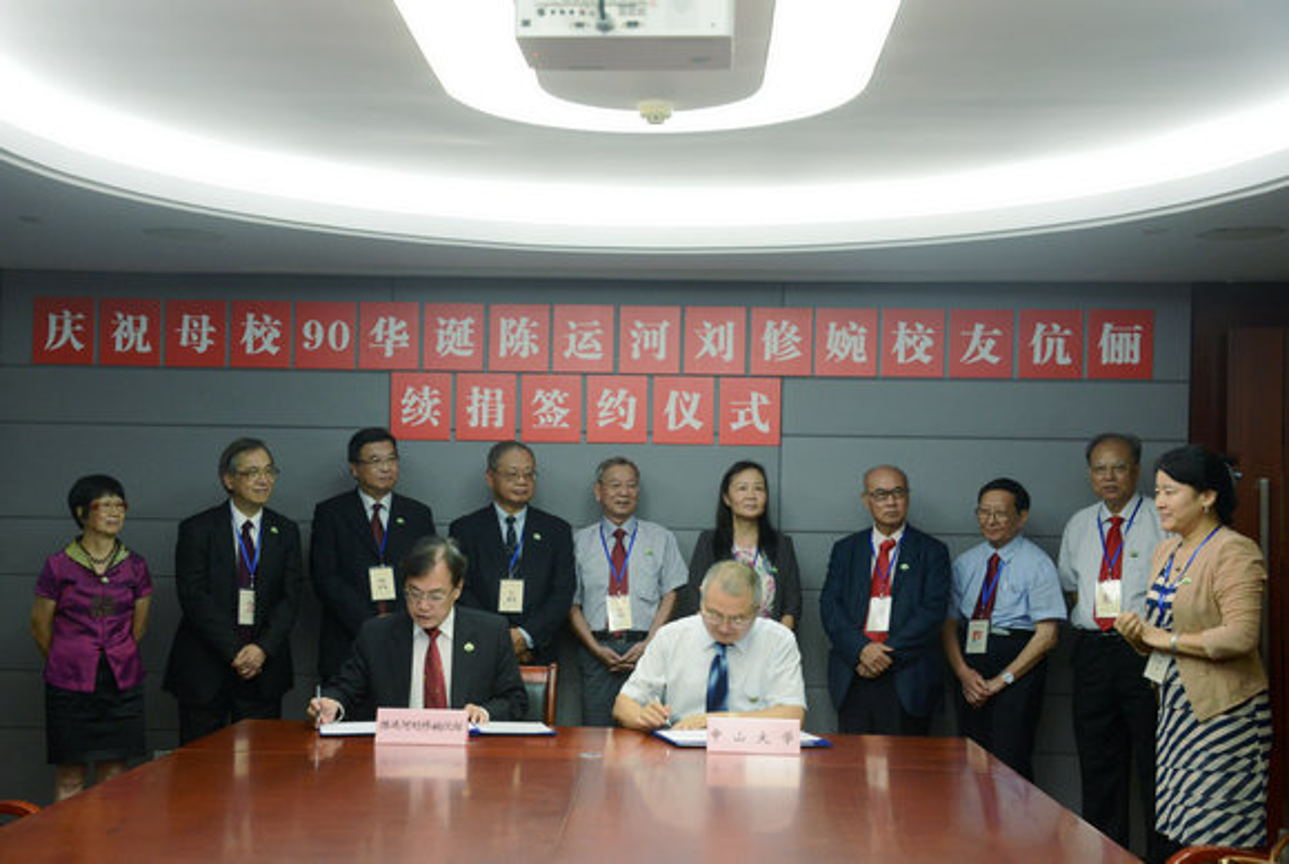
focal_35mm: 48
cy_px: 432
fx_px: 1722
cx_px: 644
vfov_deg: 28.2
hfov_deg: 41.0
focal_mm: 48
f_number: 5.6
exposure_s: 1/80
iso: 2500
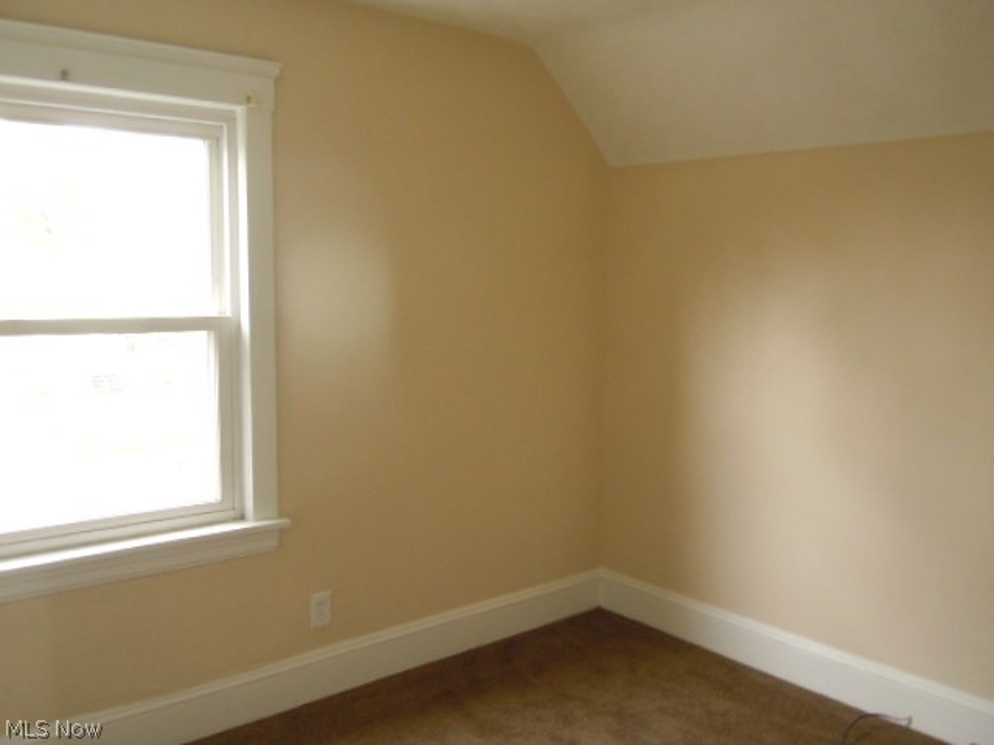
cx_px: 497
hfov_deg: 60.0
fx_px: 861
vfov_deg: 46.8
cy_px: 372
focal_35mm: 30
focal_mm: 5.4
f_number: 3.5
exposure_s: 1/30
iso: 400
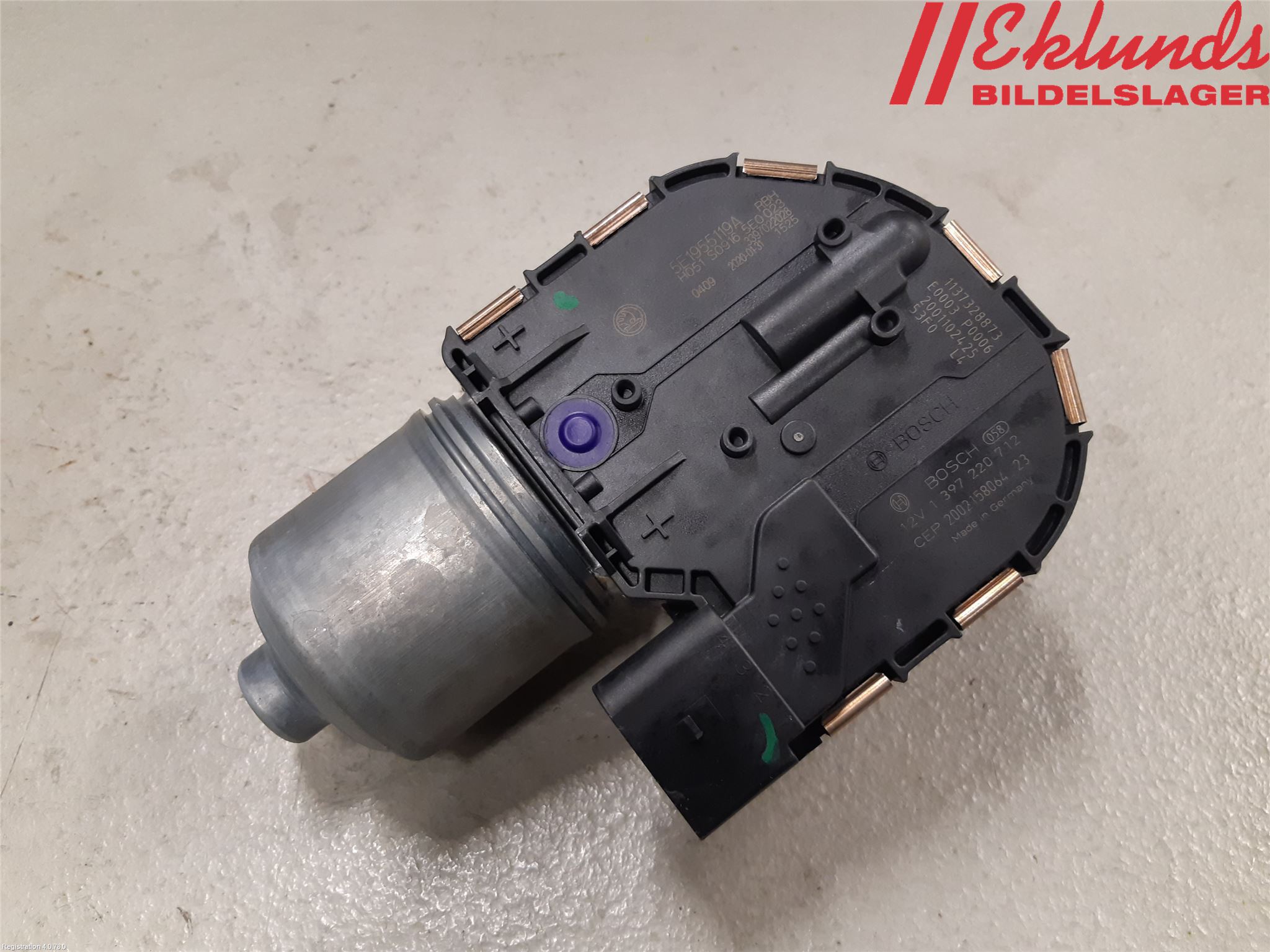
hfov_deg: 67.3
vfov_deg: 53.1
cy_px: 476
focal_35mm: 26
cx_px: 635
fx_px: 954
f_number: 1.7
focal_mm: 3.93
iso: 160
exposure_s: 1/50
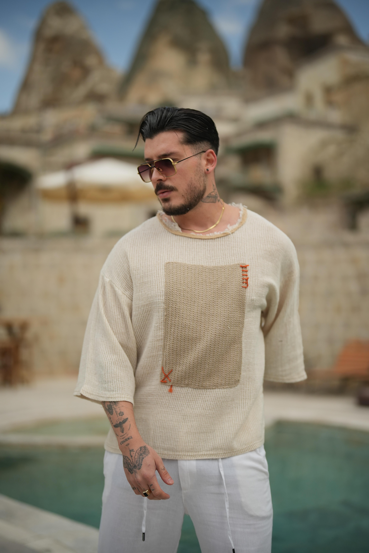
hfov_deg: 27.0
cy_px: 276
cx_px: 184
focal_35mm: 50
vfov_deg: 39.6
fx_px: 769
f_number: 1.2
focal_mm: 50
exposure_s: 1/1600
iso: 320
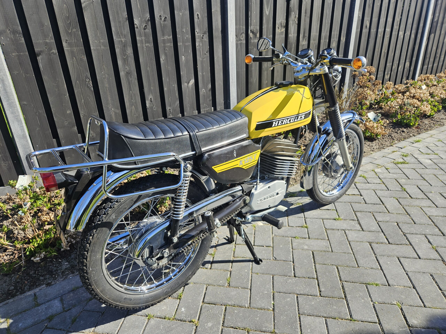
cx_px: 223
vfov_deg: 58.9
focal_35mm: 23
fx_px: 296
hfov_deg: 73.9
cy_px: 167
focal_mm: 5.4
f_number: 1.8
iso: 25
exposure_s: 1/765
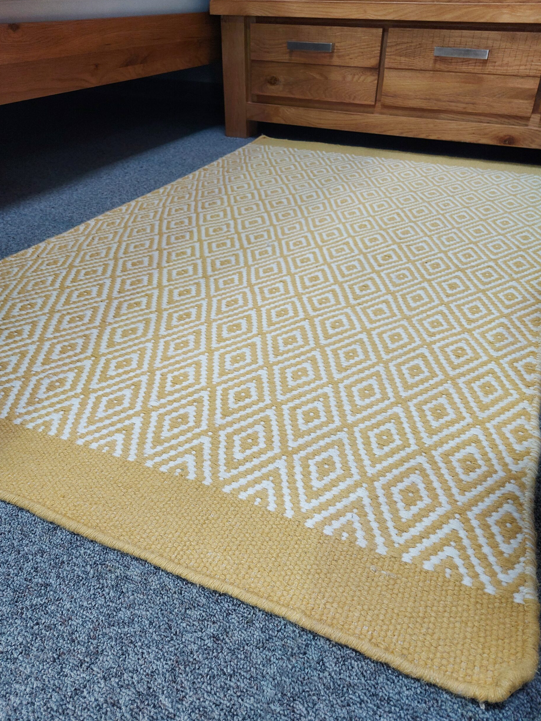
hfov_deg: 54.9
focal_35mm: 25
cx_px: 275
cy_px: 359
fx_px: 521
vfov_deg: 69.4
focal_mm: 5.23
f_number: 1.8
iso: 64
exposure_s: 1/50
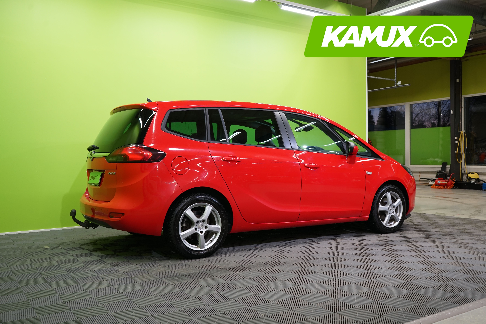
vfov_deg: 40.0
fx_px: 445
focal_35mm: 33
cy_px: 162
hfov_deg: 57.2
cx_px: 243
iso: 640
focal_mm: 33
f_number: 5.6
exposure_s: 1/30
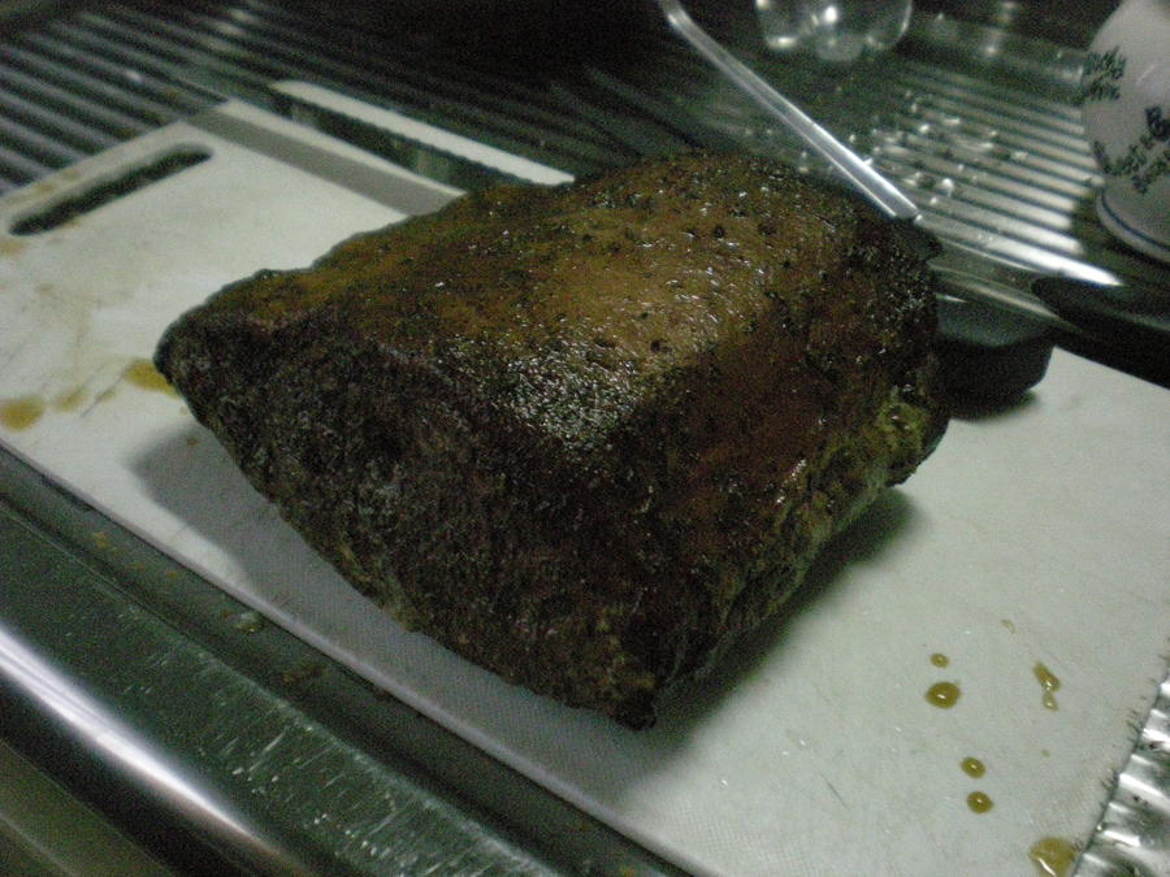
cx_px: 585
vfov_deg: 37.7
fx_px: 1284
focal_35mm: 38
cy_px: 438
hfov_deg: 49.0
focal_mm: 6.3
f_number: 3.1
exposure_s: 1/70.3
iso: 1000
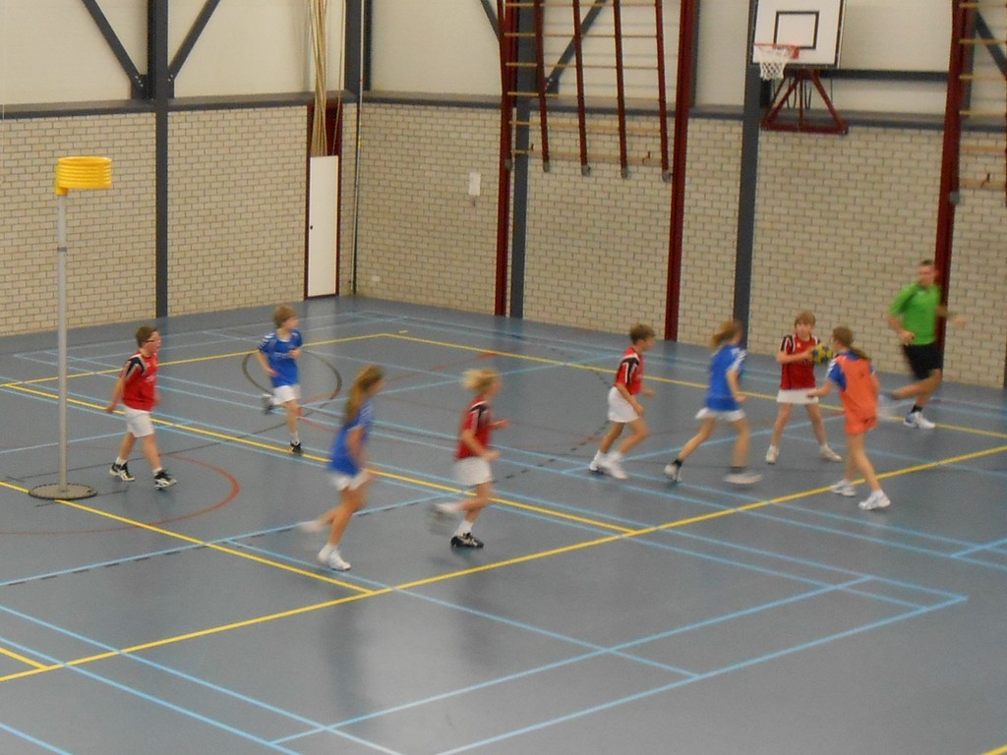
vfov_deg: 37.7
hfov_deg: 49.0
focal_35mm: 38
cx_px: 504
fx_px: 1105
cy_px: 378
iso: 320
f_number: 4.2
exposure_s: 1/30
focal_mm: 6.8
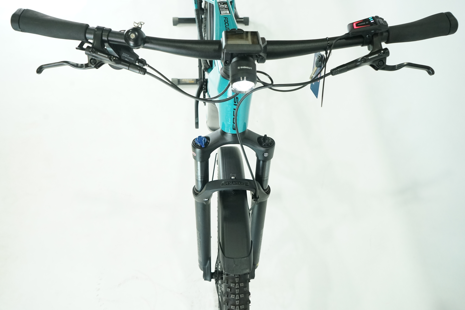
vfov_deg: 43.6
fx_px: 387
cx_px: 232
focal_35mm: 30
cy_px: 155
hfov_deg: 61.9
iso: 3200
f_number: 6.3
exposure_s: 1/200
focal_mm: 30
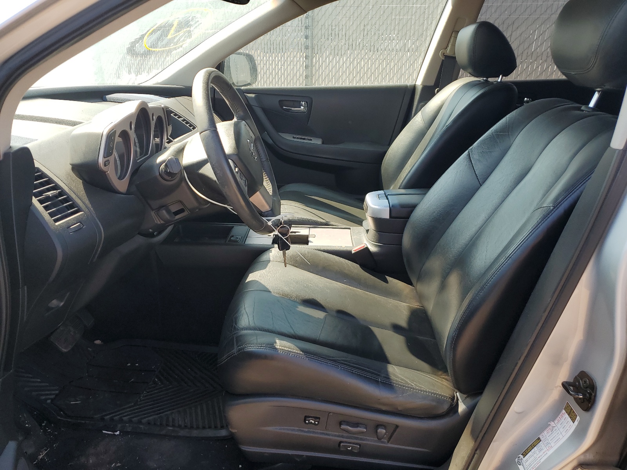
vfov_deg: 53.1
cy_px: 235
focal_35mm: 26
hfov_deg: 67.3
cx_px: 314
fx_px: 471
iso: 50
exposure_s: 1/556
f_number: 1.5
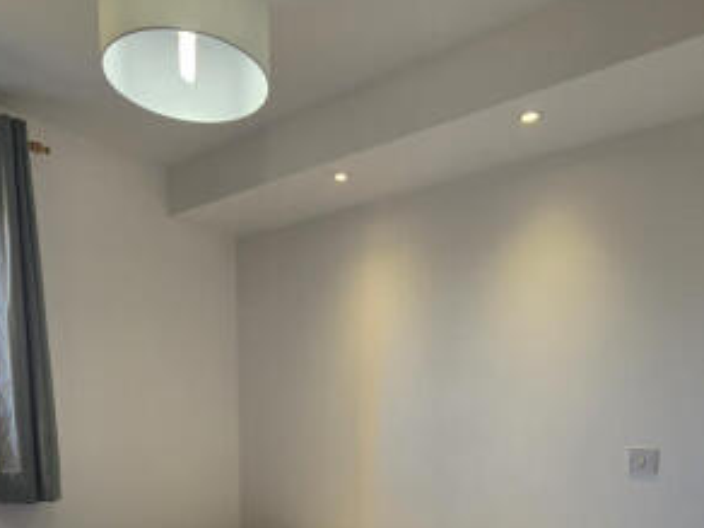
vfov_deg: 46.4
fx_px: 529
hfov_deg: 67.3
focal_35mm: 26
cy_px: 500
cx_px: 344
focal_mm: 2.2
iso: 50
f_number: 2.2
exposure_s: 1/50
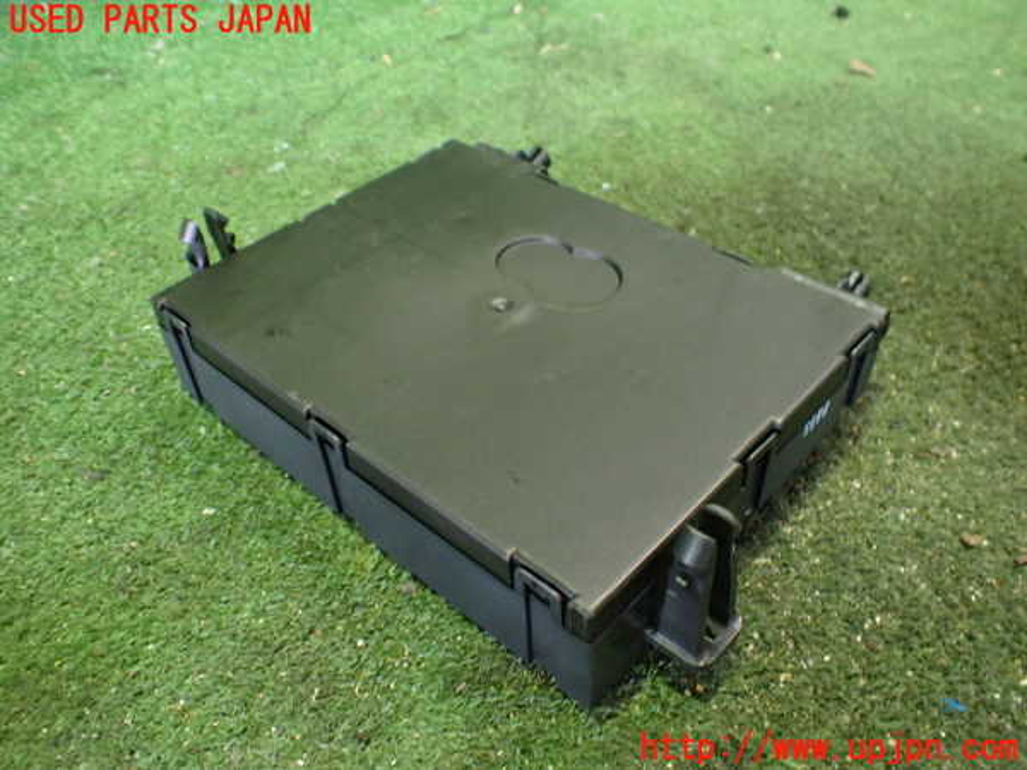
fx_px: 890
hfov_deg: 60.0
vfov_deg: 46.8
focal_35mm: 30
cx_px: 514
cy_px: 385
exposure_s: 1/30
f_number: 2.3
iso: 800
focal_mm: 5.4
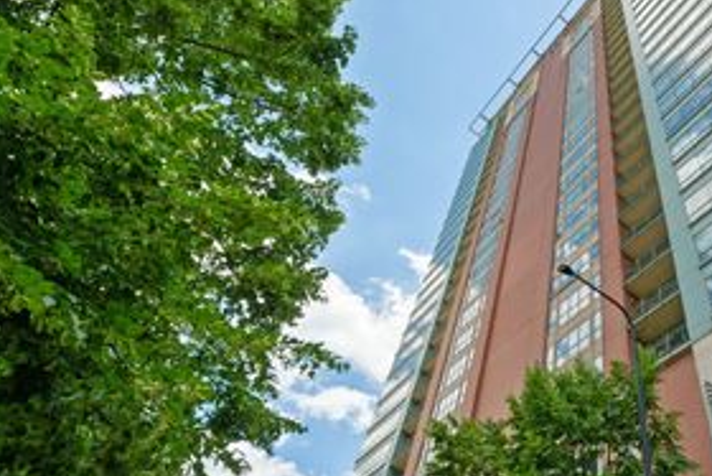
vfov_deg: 51.3
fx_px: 495
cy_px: 255
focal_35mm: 25
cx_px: 582
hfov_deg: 64.3
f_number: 8
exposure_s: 1/500
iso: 400
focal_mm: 14
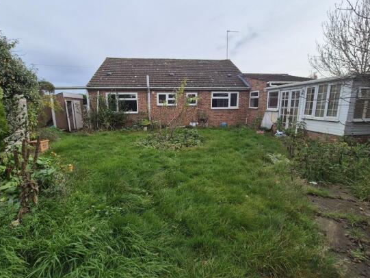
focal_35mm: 14
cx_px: 178
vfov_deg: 85.6
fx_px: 150
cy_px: 132
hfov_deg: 102.0
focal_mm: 2.2
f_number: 2.2
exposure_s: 1/1204
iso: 50
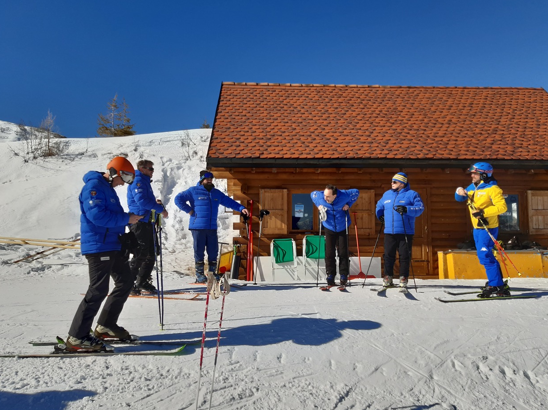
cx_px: 282
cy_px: 209
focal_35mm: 27
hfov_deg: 65.3
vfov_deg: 51.3
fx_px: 427
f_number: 1.7
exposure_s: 1/4274
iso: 40
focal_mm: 3.92
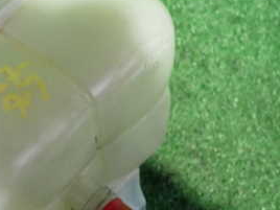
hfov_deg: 32.3
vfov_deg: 26.1
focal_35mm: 56
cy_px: 111
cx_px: 17
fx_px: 453
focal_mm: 4.5
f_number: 2
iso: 640
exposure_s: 1/30
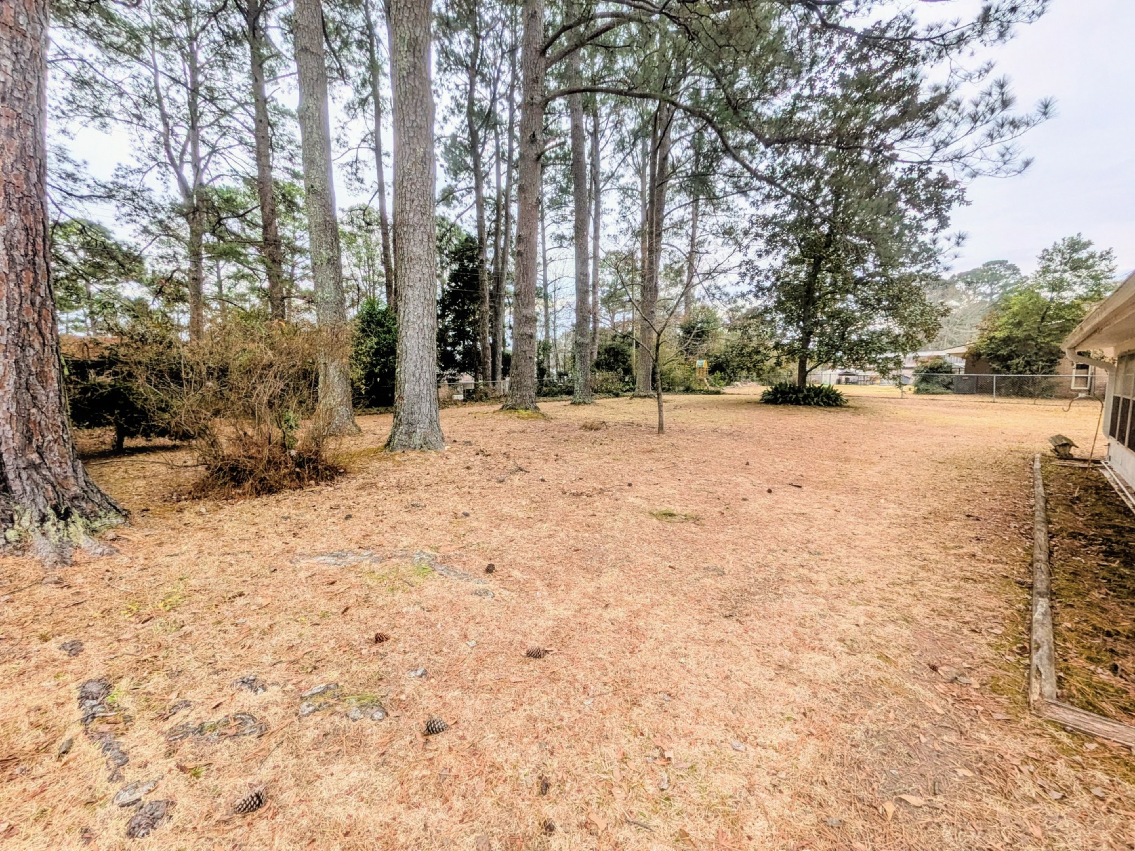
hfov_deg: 102.1
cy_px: 426
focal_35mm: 14
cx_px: 568
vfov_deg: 85.7
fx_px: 459
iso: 58
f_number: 2.2
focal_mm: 1.85
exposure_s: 1/396
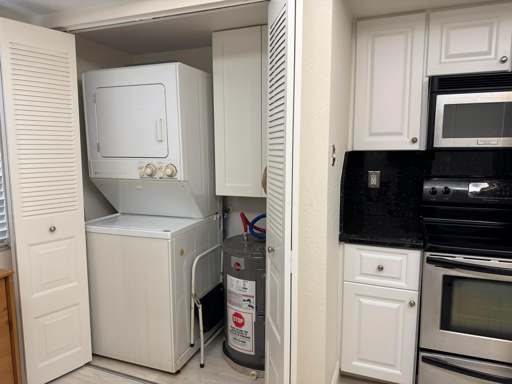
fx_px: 355
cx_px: 256
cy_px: 192
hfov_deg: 71.6
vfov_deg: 56.8
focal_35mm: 24
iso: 125
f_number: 1.78
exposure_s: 1/60
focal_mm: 6.76
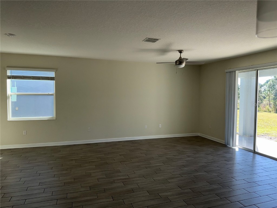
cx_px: 138
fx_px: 192
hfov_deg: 71.6
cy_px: 104
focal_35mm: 24
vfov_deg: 56.8
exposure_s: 1/387
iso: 64
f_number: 1.78
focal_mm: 6.76
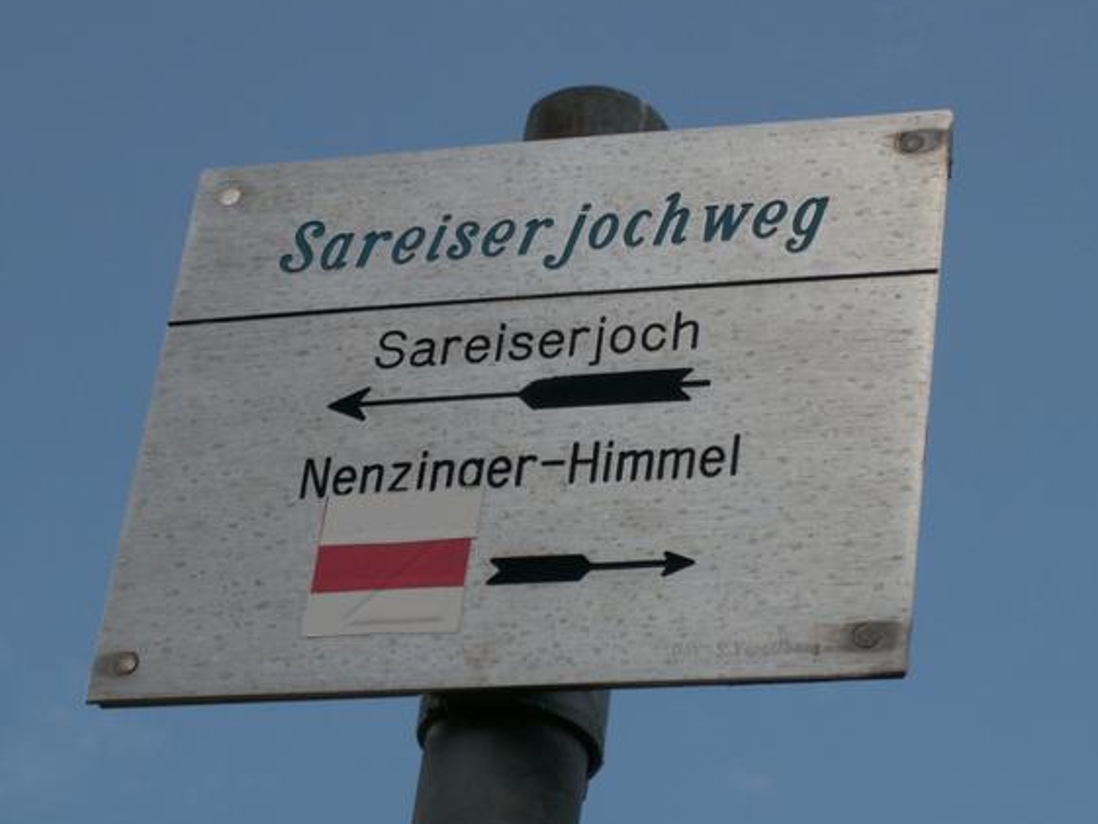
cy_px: 382
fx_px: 3331
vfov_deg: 14.1
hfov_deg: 18.7
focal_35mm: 105
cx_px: 495
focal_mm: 15.4
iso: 50
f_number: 7.1
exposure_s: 1/200
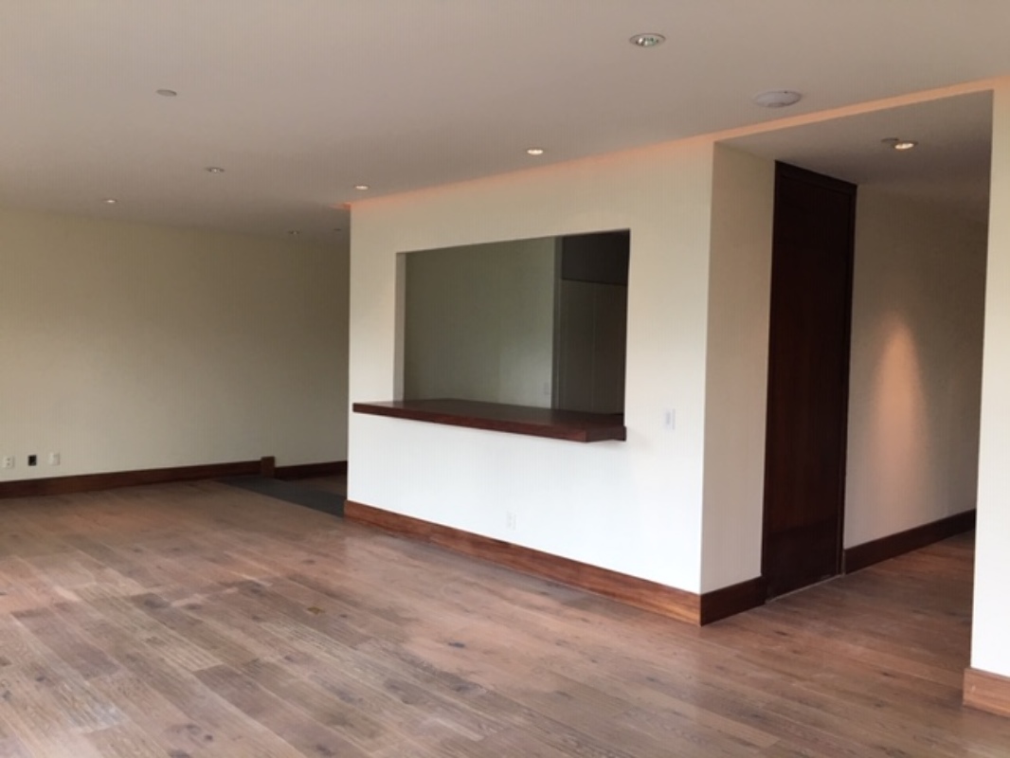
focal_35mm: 29
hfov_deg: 61.6
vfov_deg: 48.2
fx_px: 846
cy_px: 379
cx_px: 505
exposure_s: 1/30
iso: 32
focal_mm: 4.15
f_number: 2.2
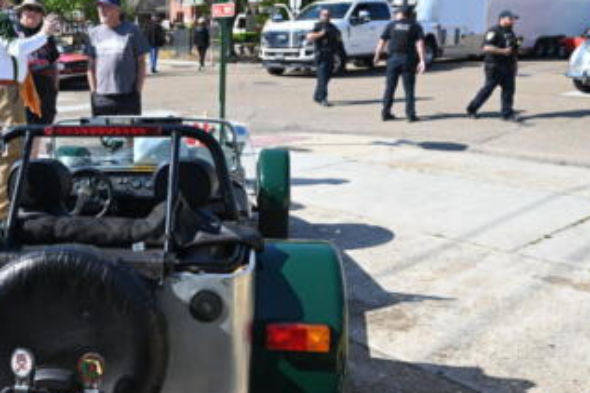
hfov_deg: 45.1
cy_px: 193
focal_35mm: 42
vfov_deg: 32.0
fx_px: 684
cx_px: 153
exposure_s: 1/320
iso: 100
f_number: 6.3
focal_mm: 26.5
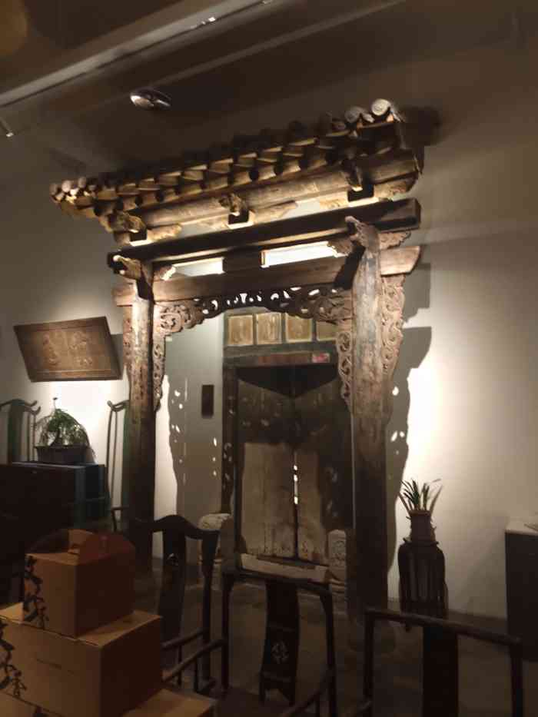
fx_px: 539
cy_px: 358
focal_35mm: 26
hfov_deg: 53.1
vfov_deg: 67.3
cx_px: 269
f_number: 1.75
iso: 1829
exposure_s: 1/50
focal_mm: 4.75
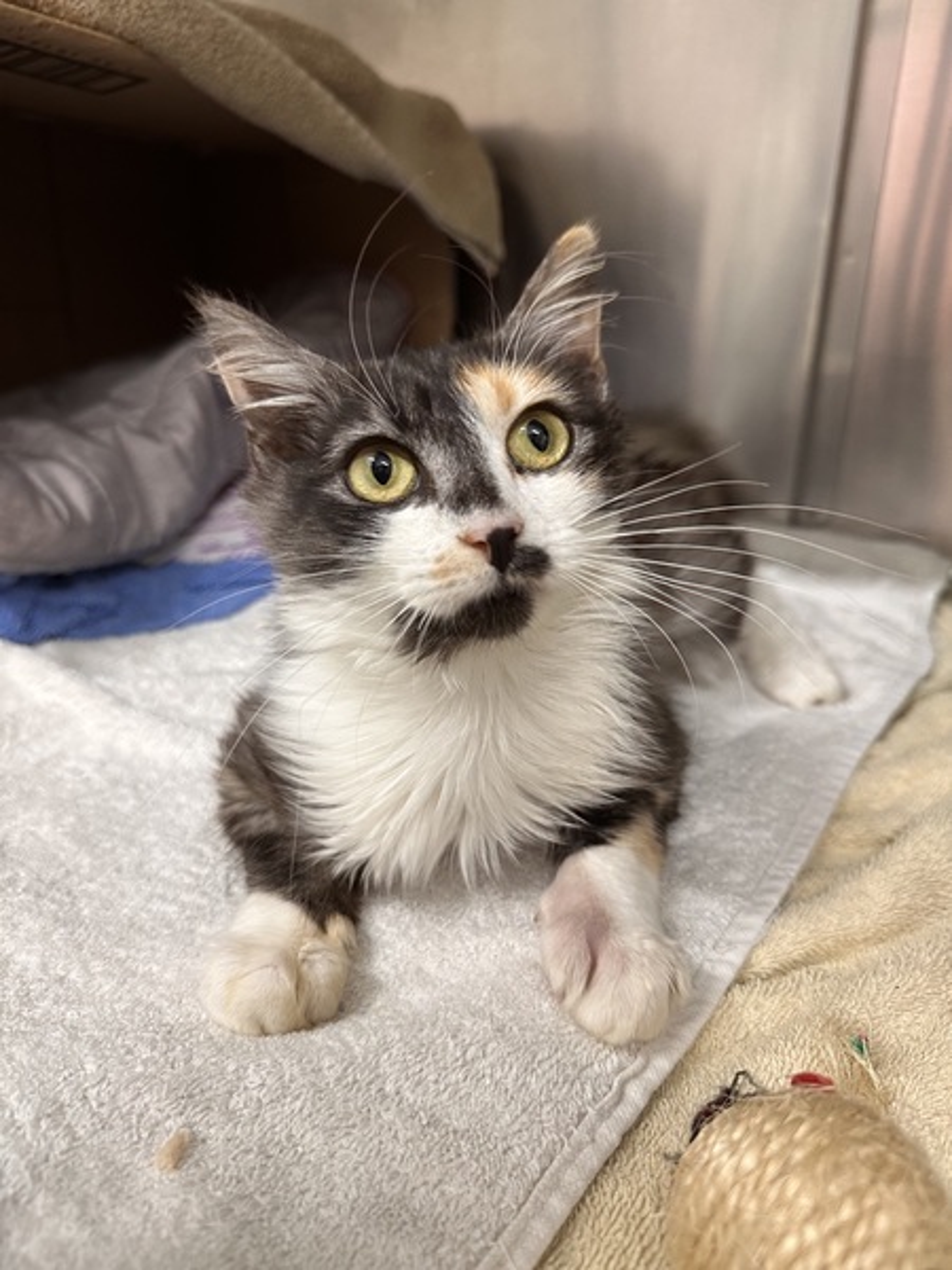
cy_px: 635
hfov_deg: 56.8
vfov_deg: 71.6
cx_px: 476
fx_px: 880
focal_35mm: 24
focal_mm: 6.86
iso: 200
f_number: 1.78
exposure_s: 1/50
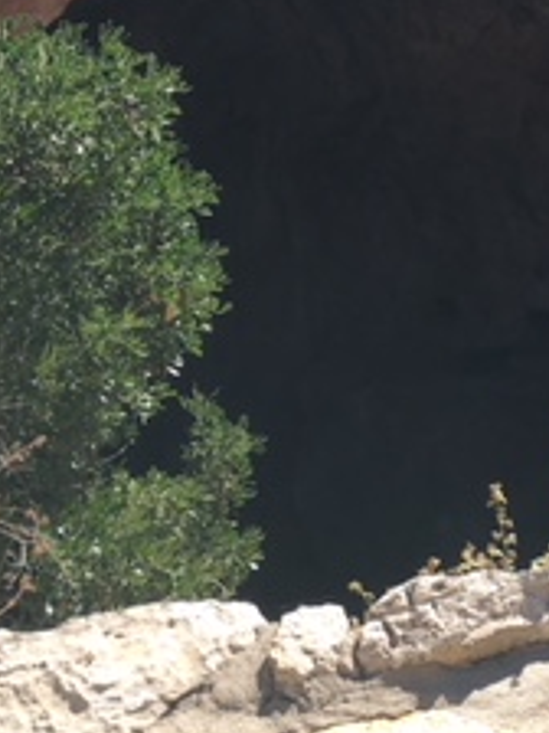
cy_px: 190
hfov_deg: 17.0
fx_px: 1755
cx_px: 647
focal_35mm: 83
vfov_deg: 23.3
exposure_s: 1/610
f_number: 2.2
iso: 25
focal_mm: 4.15
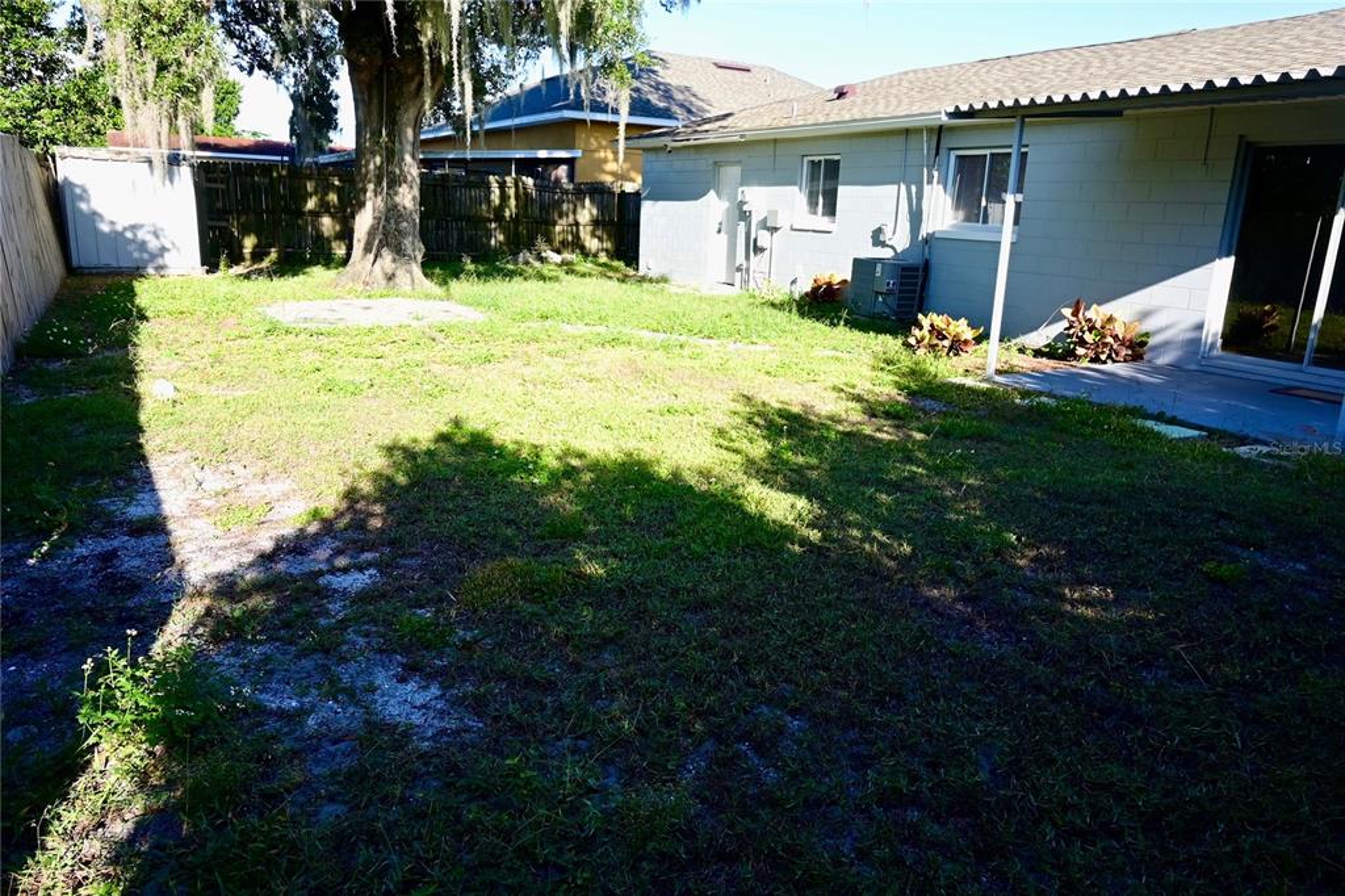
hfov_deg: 73.8
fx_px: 896
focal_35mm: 24
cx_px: 672
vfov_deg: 53.1
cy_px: 448
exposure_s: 1/250
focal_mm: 16
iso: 400
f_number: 8
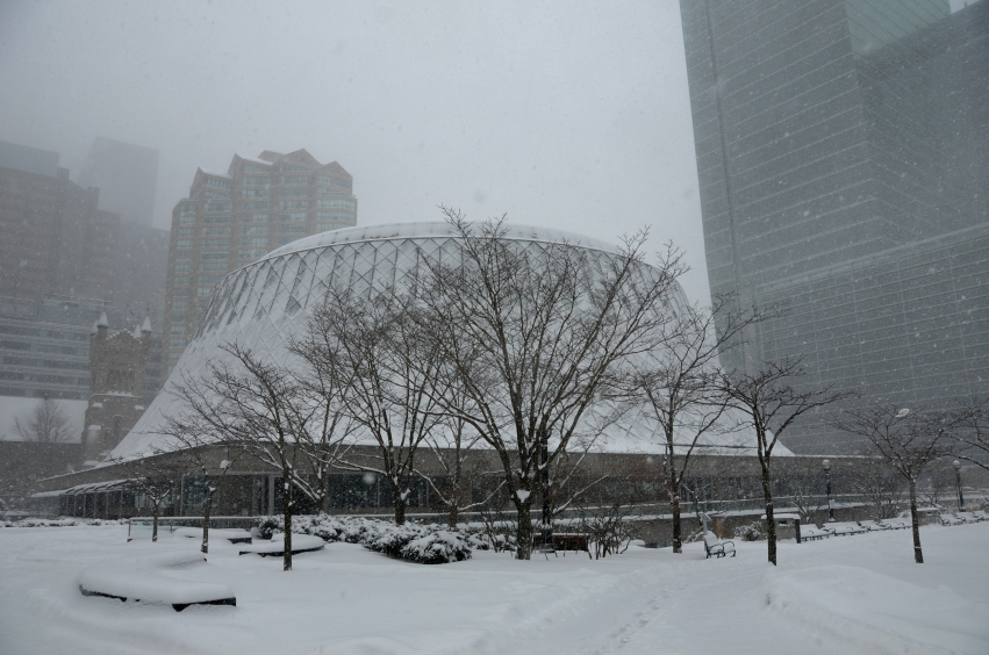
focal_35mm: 27
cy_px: 328
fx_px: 740
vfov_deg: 47.8
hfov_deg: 67.5
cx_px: 494
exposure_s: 1/320
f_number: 6.3
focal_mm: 18
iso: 200
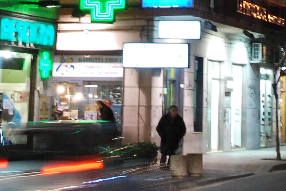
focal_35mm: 176
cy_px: -203
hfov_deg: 11.6
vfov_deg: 7.5
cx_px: 229
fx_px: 1400
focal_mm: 26
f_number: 8
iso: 800
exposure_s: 1/5
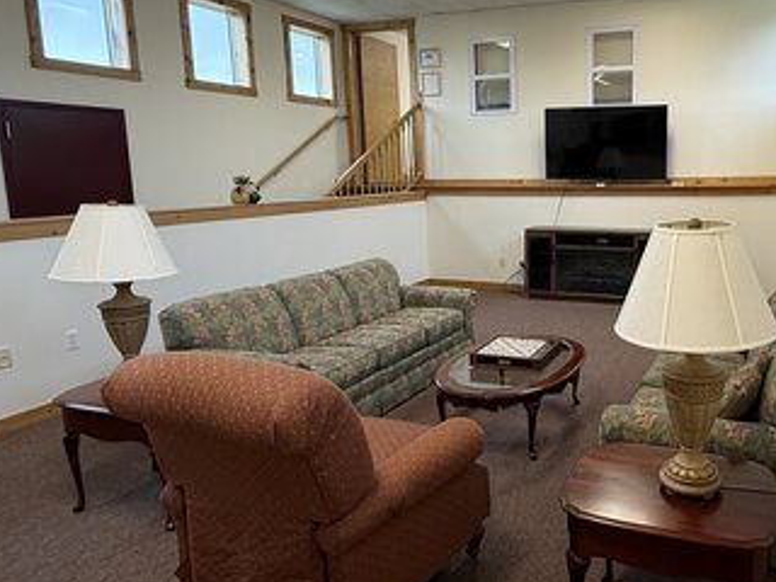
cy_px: 264
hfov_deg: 60.6
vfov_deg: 49.7
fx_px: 628
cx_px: 565
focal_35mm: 28
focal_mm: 2.22
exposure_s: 1/60
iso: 200
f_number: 2.2
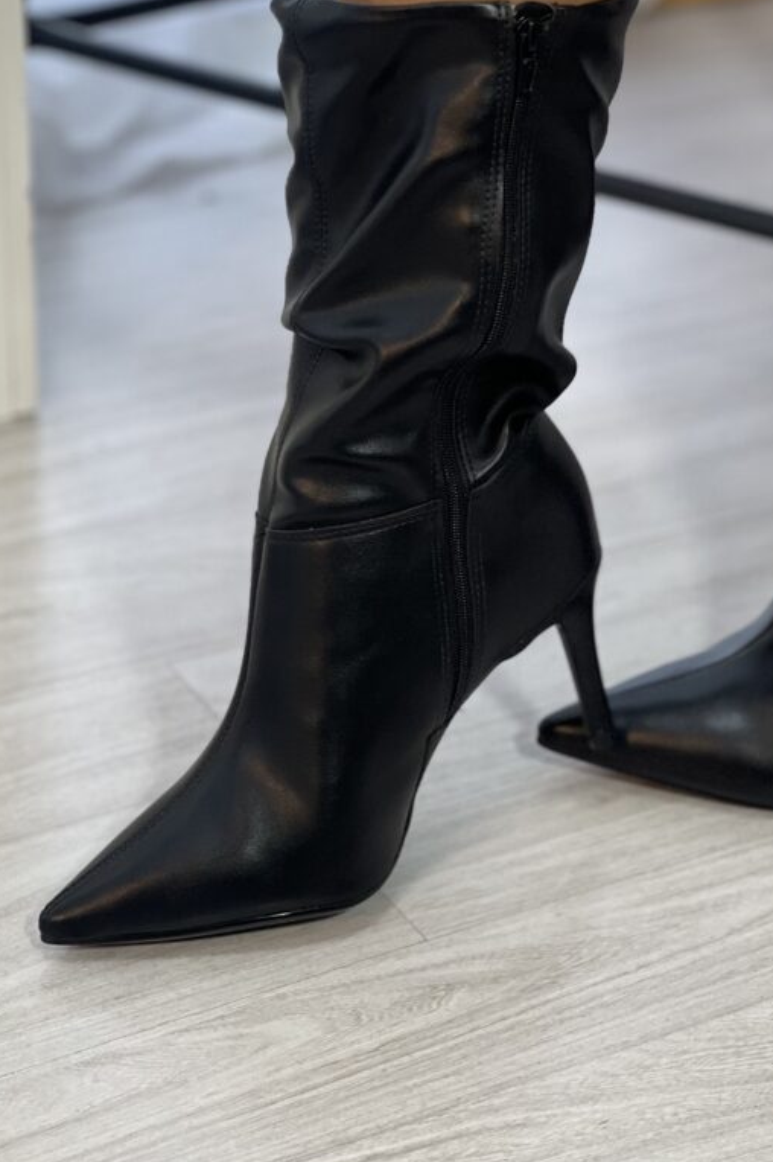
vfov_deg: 20.8
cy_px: 500
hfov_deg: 14.0
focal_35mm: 98
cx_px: 379
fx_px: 3159
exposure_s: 1/120
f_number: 2.8
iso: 250
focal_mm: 9
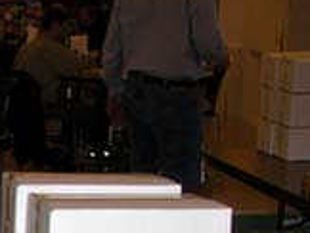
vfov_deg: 10.7
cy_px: 355
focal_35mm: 134
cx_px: -216
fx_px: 1202
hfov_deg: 13.4
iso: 100
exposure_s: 1/60
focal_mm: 8.9
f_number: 2.8
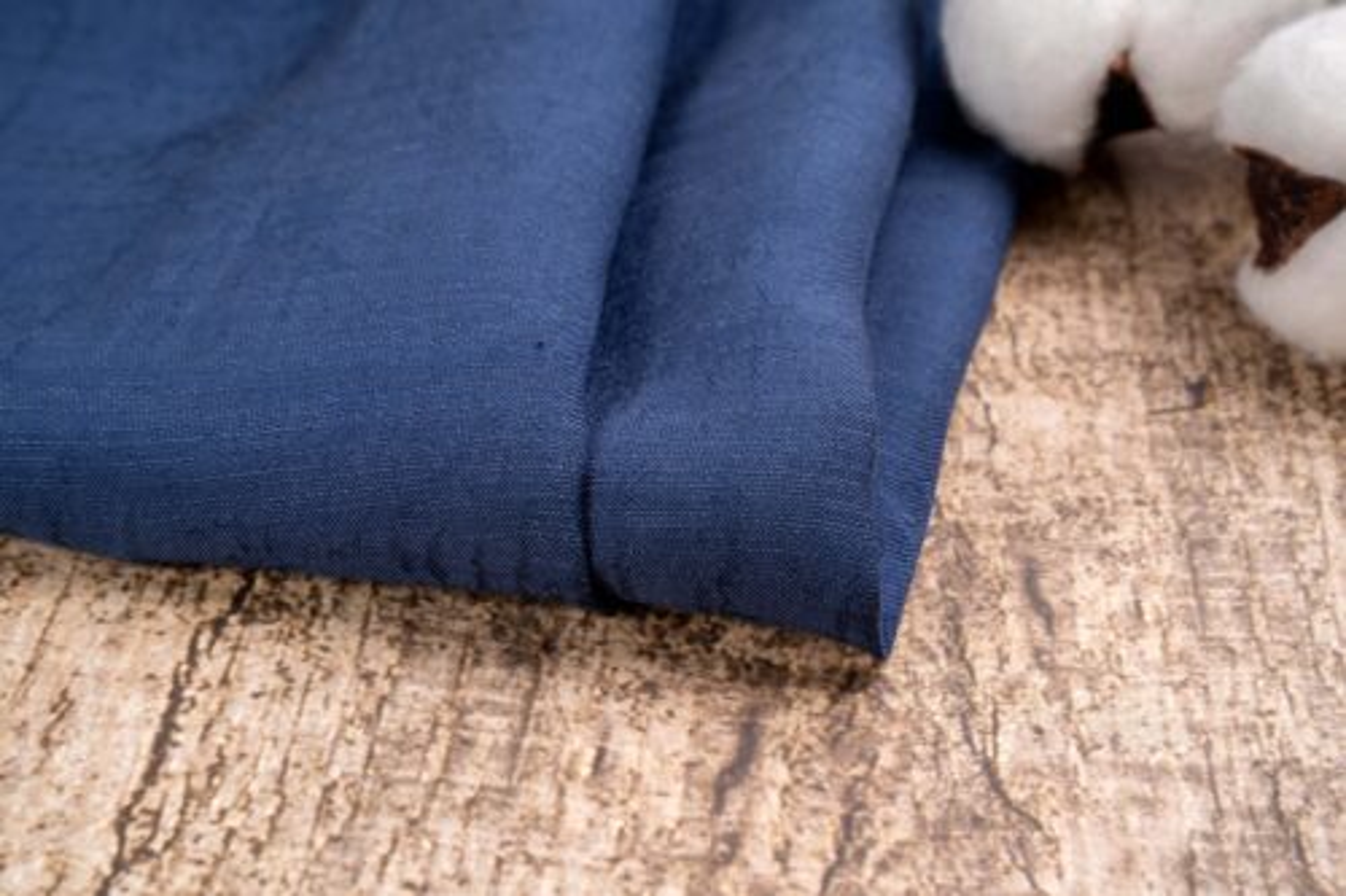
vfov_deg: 20.9
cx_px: 673
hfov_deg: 31.0
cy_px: 448
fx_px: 2429
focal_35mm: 65
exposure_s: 1/125
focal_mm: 65
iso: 125
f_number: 14
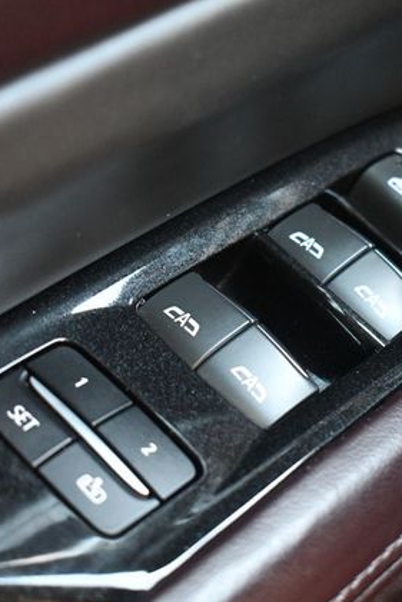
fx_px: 1322
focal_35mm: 79
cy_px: 303
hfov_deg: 17.2
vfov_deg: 25.7
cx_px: 290
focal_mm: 35
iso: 4500
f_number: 4.5
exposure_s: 1/60
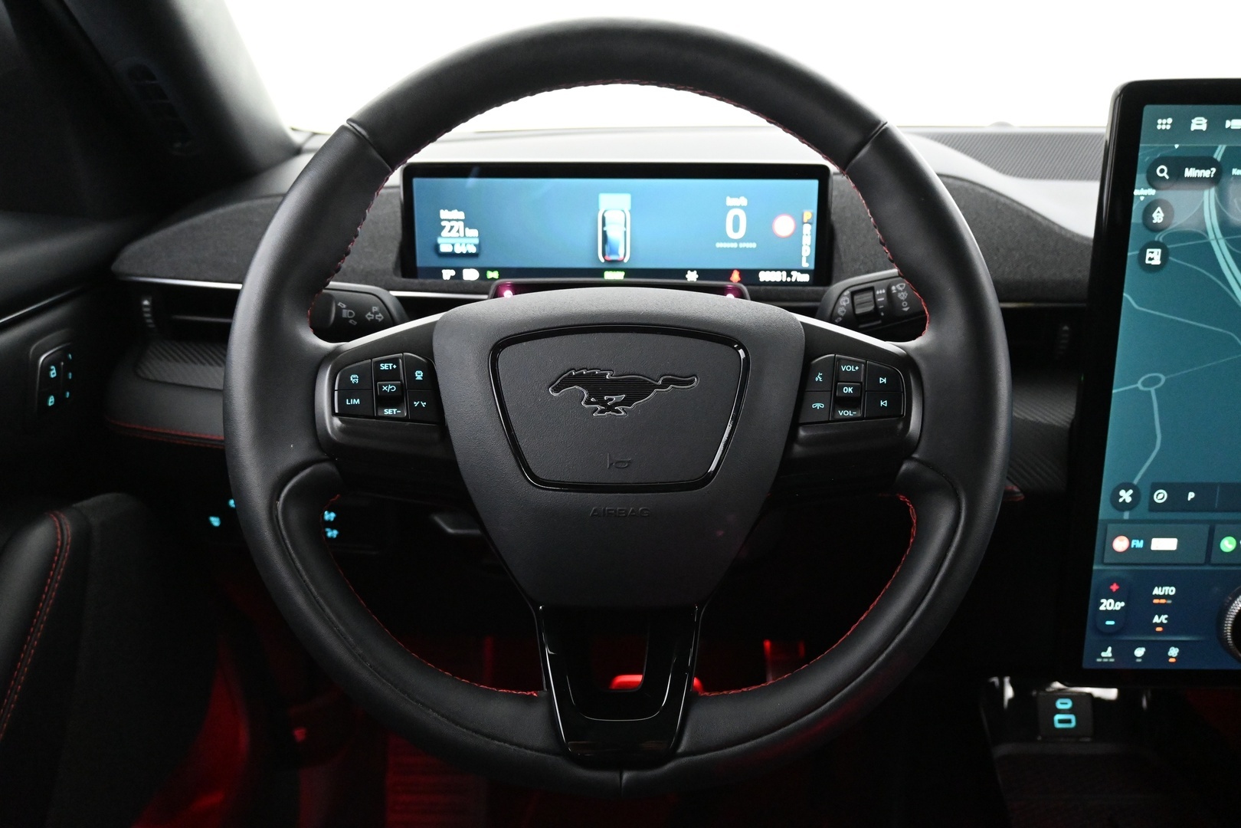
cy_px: 414
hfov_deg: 61.9
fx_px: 1034
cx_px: 620
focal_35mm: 30
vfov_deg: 43.6
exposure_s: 1/30
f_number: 3.8
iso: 5600
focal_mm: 20
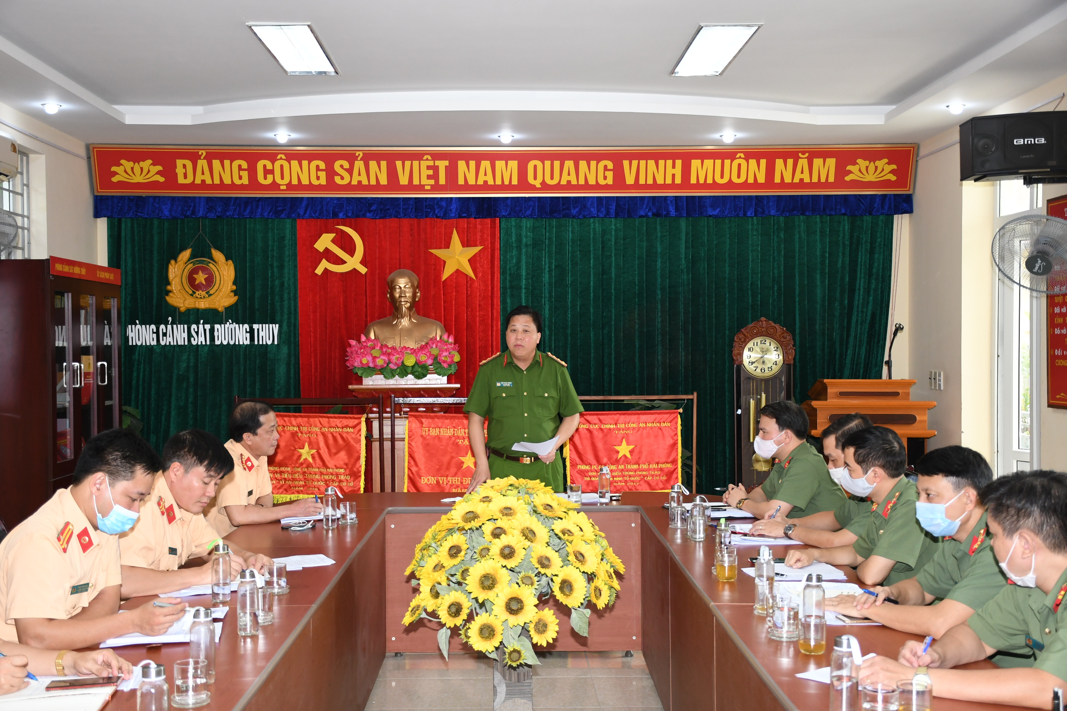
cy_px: 356
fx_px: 1334
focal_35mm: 45
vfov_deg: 29.9
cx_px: 534
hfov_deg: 43.6
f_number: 4.5
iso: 800
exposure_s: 1/200
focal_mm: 30
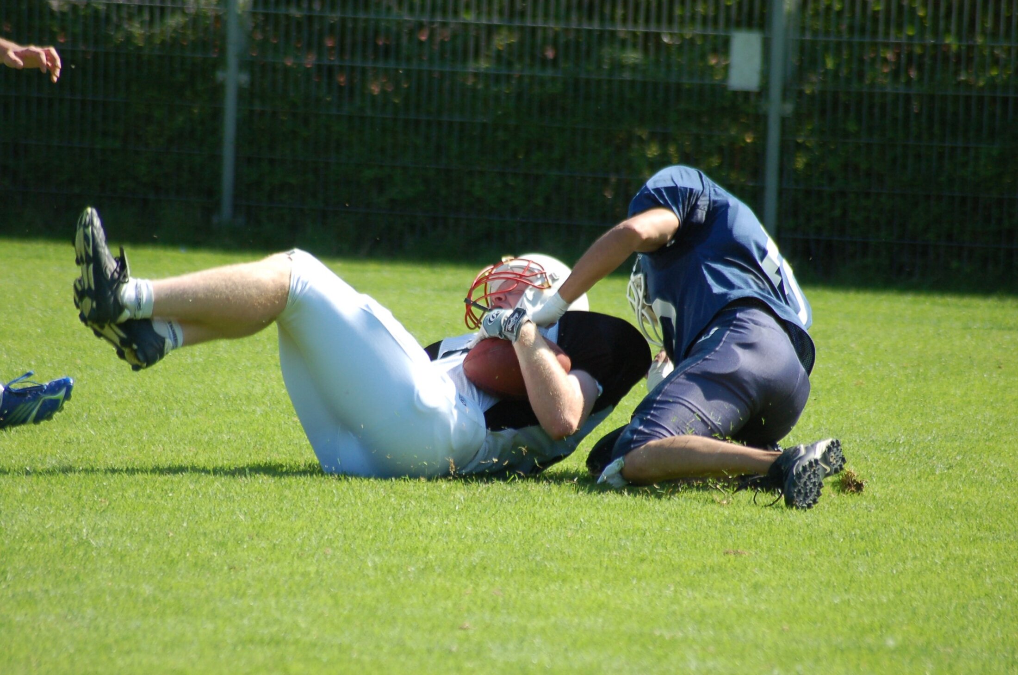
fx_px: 10161
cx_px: 509
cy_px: 338
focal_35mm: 360
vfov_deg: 3.8
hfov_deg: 5.7
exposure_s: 1/1000
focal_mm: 240
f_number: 5.3
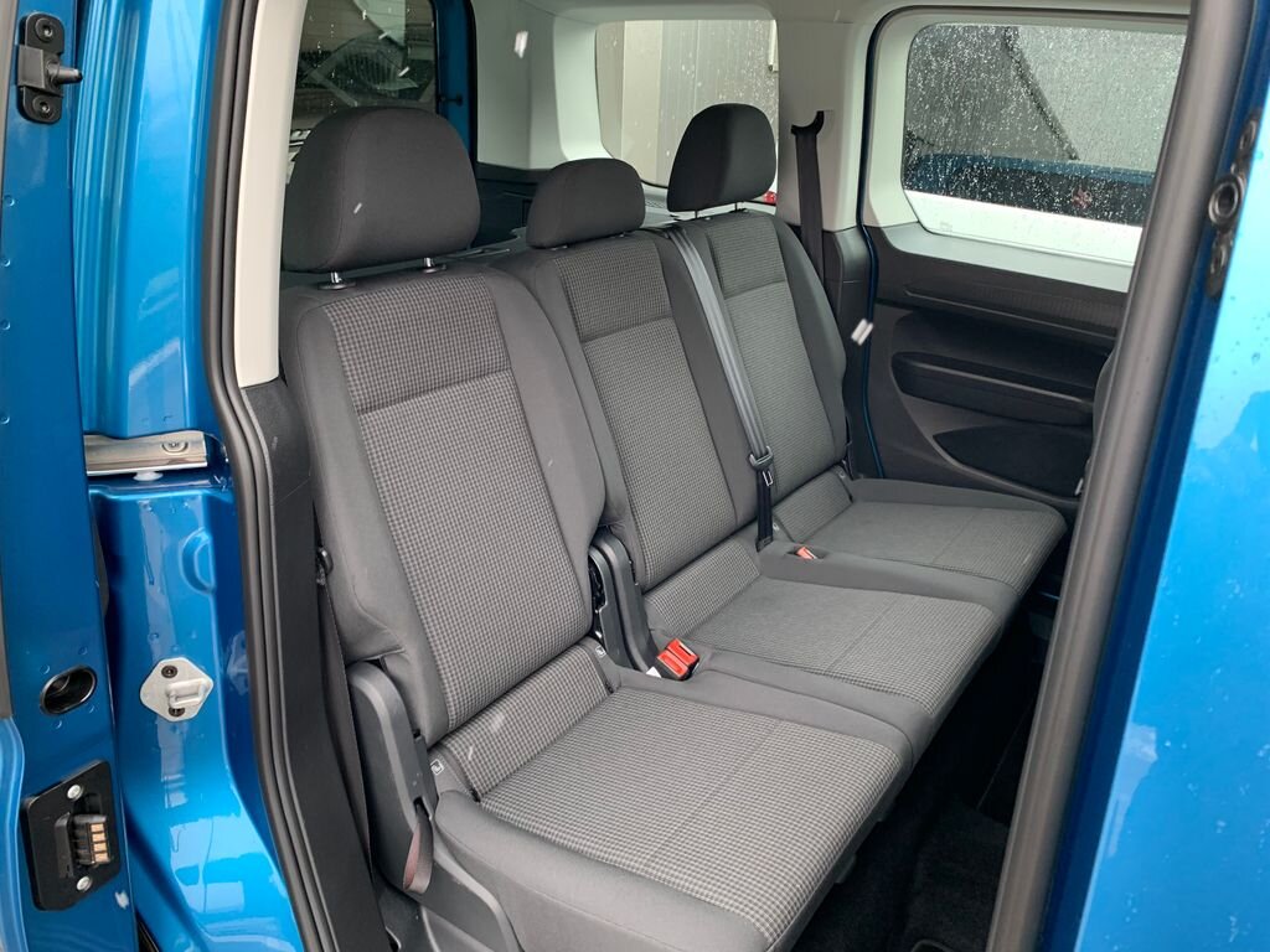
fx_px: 954
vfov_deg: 53.1
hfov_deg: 67.3
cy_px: 476
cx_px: 635
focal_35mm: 26
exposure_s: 1/60
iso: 100
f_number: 1.8
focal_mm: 4.25
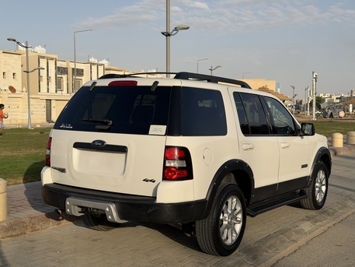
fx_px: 492
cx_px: 178
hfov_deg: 39.6
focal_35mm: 48
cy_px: 134
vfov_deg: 30.3
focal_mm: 6.76
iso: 64
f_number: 1.78
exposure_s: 1/5587
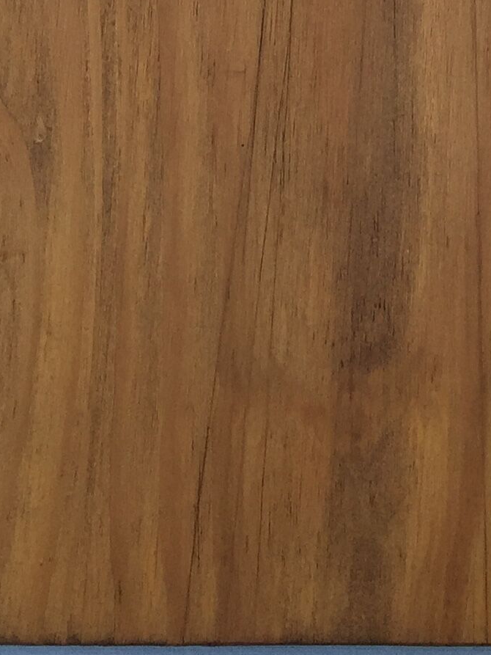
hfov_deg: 13.2
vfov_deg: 16.3
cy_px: -428
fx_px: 2004
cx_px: 741
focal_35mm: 106
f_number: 2.2
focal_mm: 4.15
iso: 32
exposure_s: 1/989
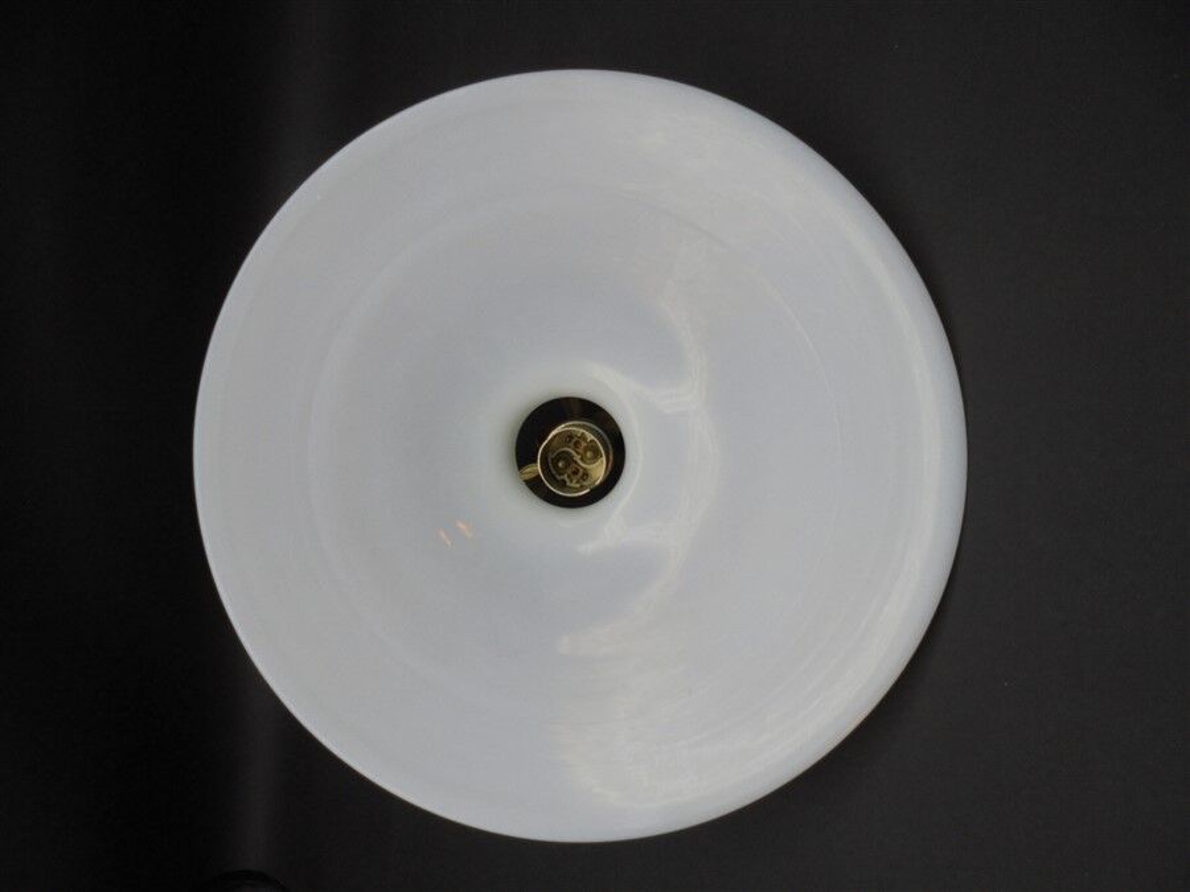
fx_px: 894
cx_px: 595
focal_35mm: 26
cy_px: 446
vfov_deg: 53.1
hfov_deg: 67.3
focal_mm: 4.6
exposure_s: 1/80
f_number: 3.5
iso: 100
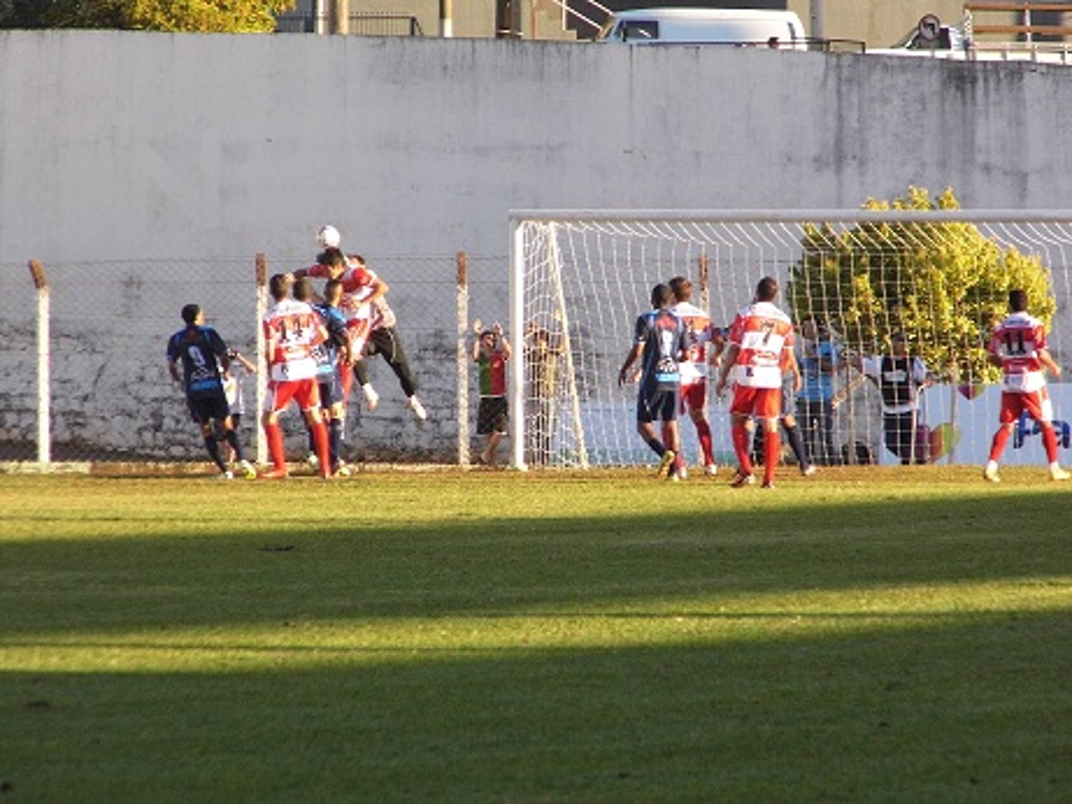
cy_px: 402
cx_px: 536
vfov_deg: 3.8
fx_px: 12267
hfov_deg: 5.0
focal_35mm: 396
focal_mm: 70.9
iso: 200
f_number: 5.7
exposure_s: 1/250
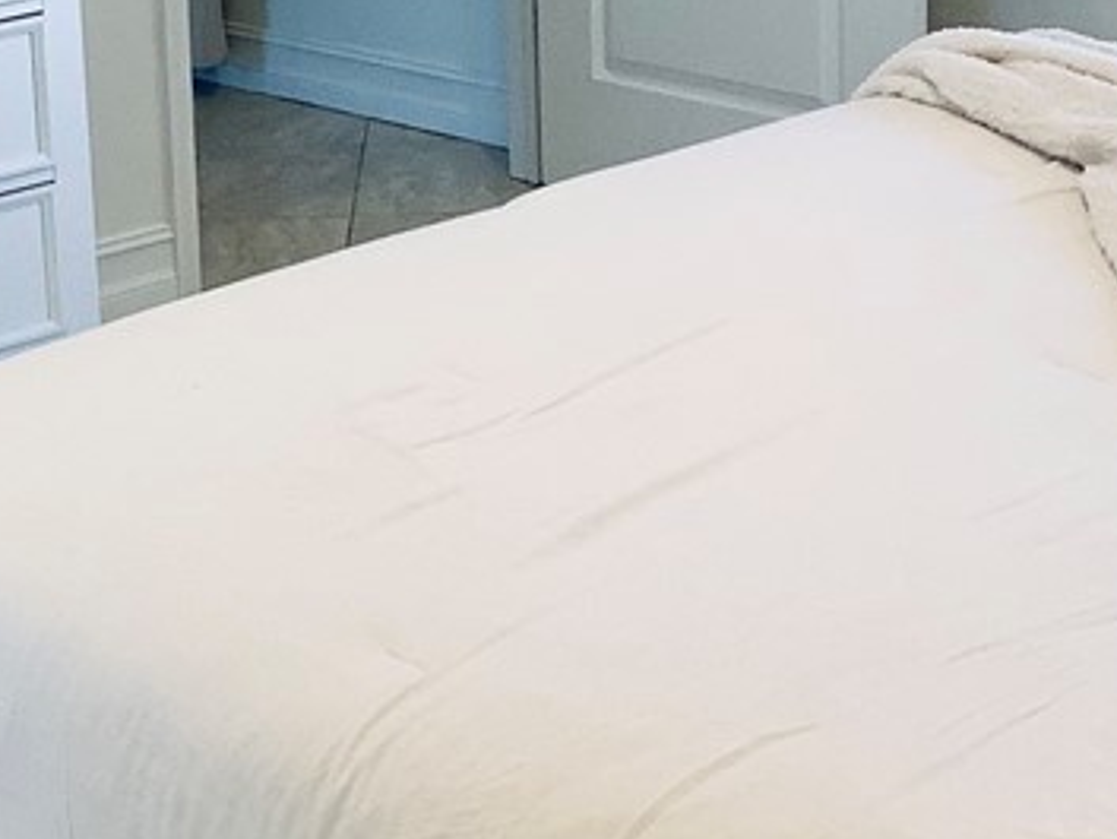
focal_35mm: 90
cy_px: -66
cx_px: 253
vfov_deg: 16.0
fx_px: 2905
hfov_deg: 21.5
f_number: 2.4
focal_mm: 3.3
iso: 25
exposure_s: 1/120
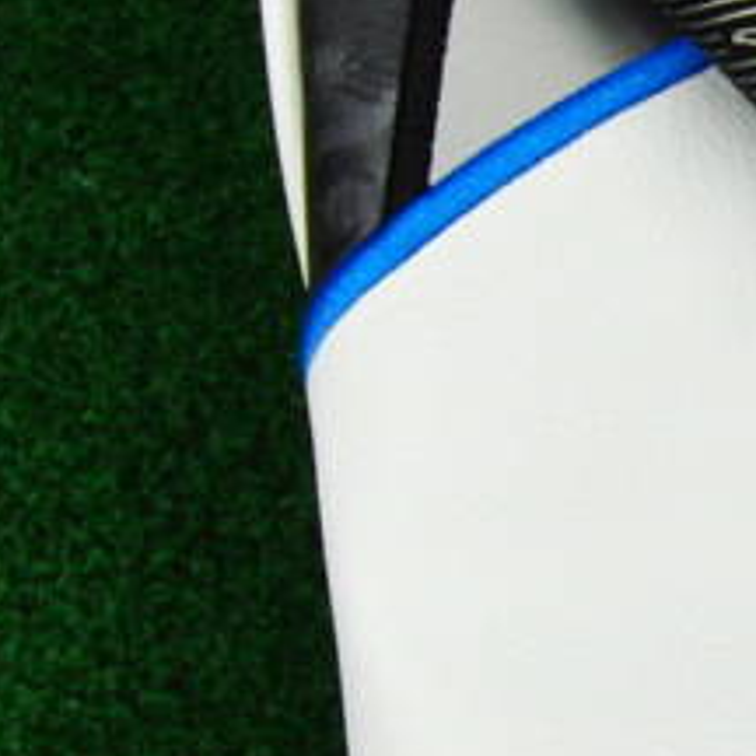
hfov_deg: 16.5
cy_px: 270
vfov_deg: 17.9
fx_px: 2397
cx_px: 1096
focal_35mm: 97
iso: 250
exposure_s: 1/80
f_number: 3.6
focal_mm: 6.42
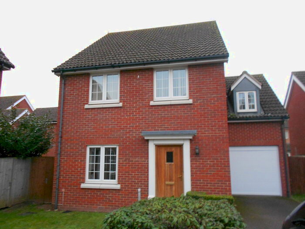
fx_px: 229
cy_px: 114
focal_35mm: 26
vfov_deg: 53.1
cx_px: 152
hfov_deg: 67.3
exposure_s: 1/25
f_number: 3.2
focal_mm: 4.6
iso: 400
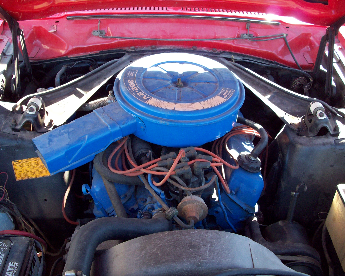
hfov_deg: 46.8
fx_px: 398
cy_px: 139
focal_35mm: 39
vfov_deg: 38.2
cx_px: 172
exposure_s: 1/92.1
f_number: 2.8
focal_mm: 6.2
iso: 80
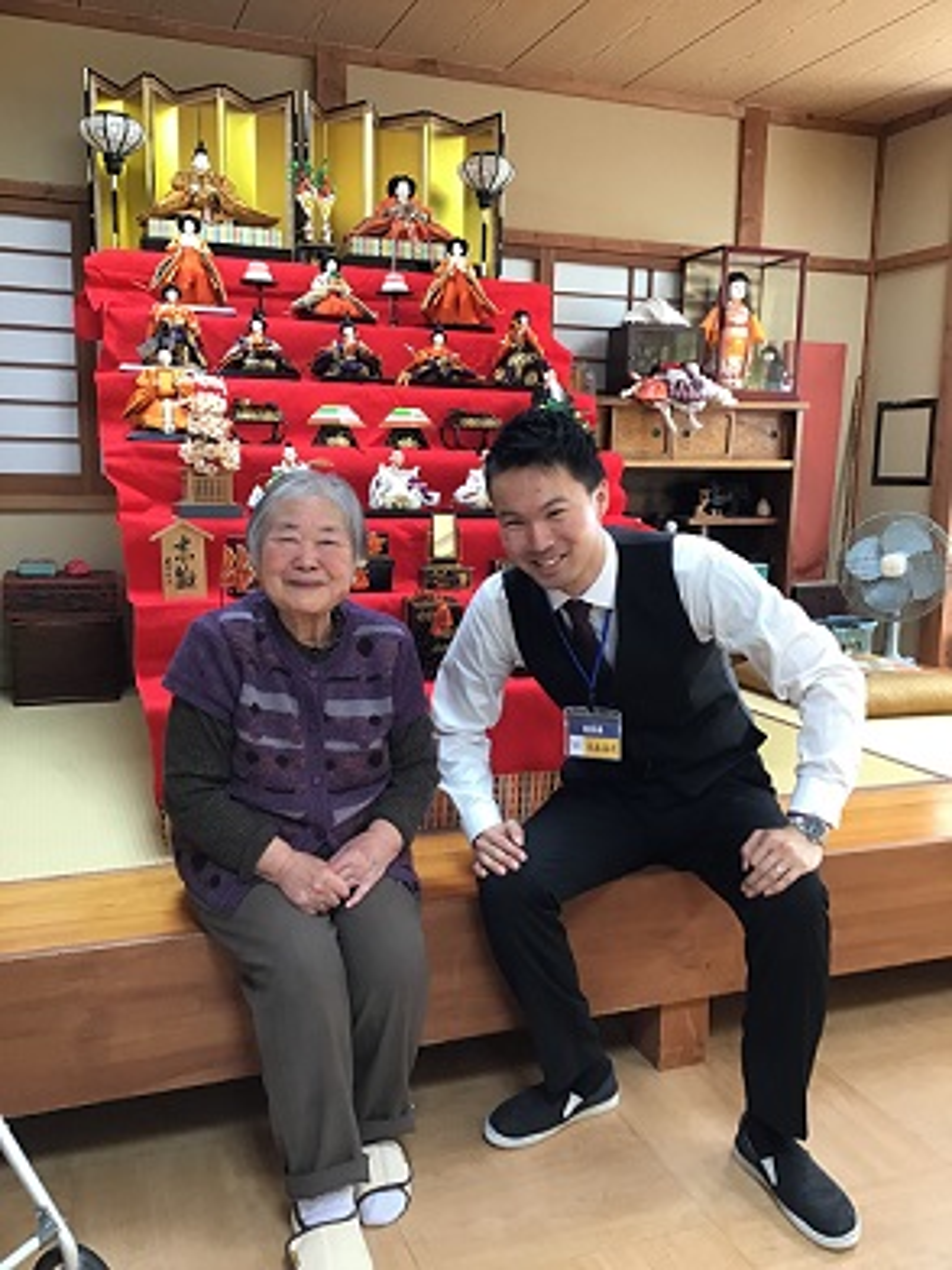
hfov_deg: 45.4
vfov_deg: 58.4
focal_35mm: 31
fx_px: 1137
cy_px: 635
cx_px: 476
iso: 50
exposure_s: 1/30
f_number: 2.4
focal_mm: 3.3
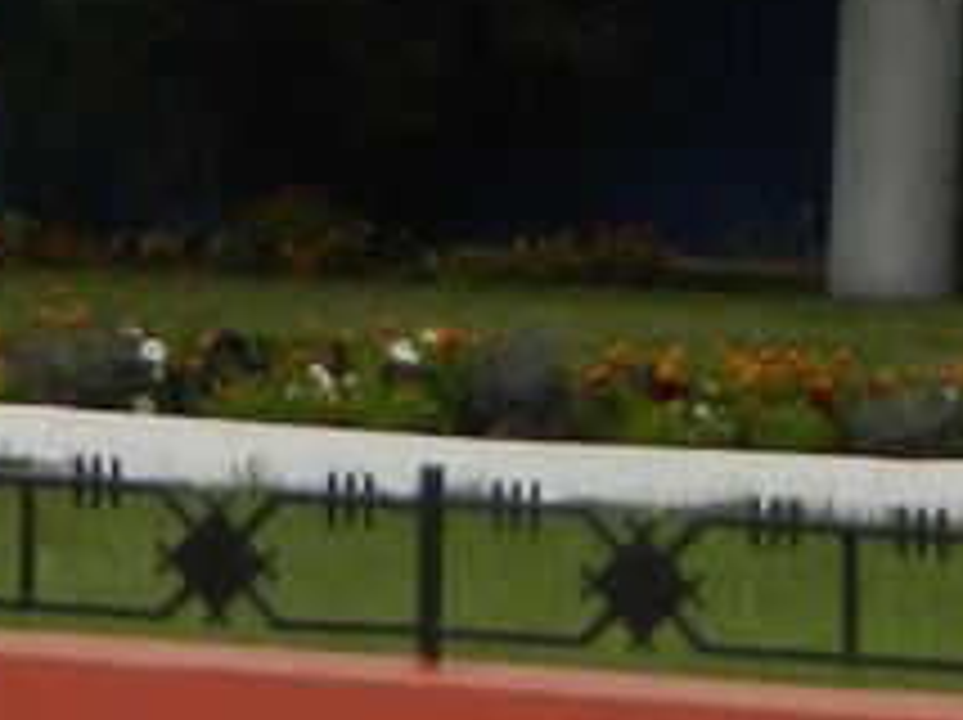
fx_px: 12977
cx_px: 148
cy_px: -1400
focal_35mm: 467
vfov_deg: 3.1
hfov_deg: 4.2
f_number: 4.8
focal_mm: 14.1
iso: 160
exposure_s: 1/640
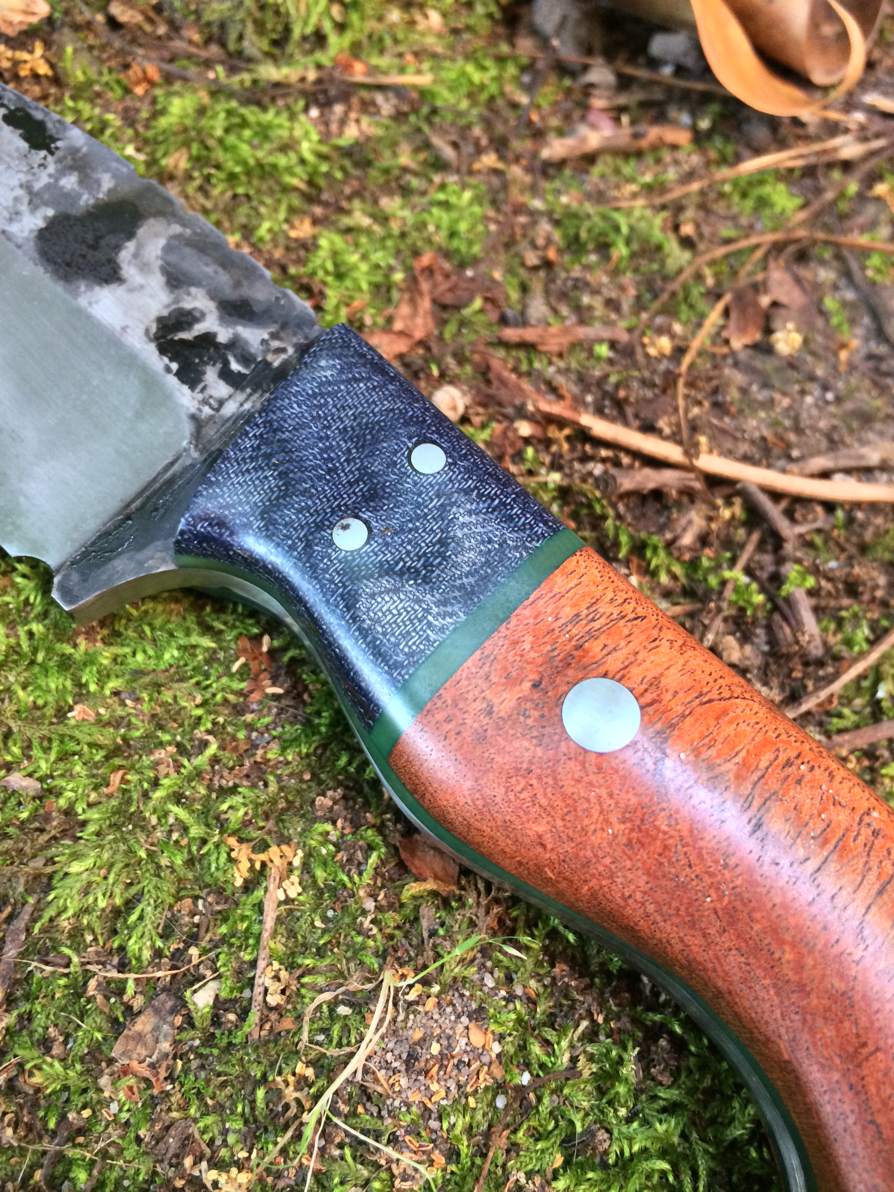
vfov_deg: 61.7
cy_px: 596
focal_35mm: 29
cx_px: 447
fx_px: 999
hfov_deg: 48.2
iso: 250
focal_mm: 4.15
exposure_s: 1/30
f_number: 2.2
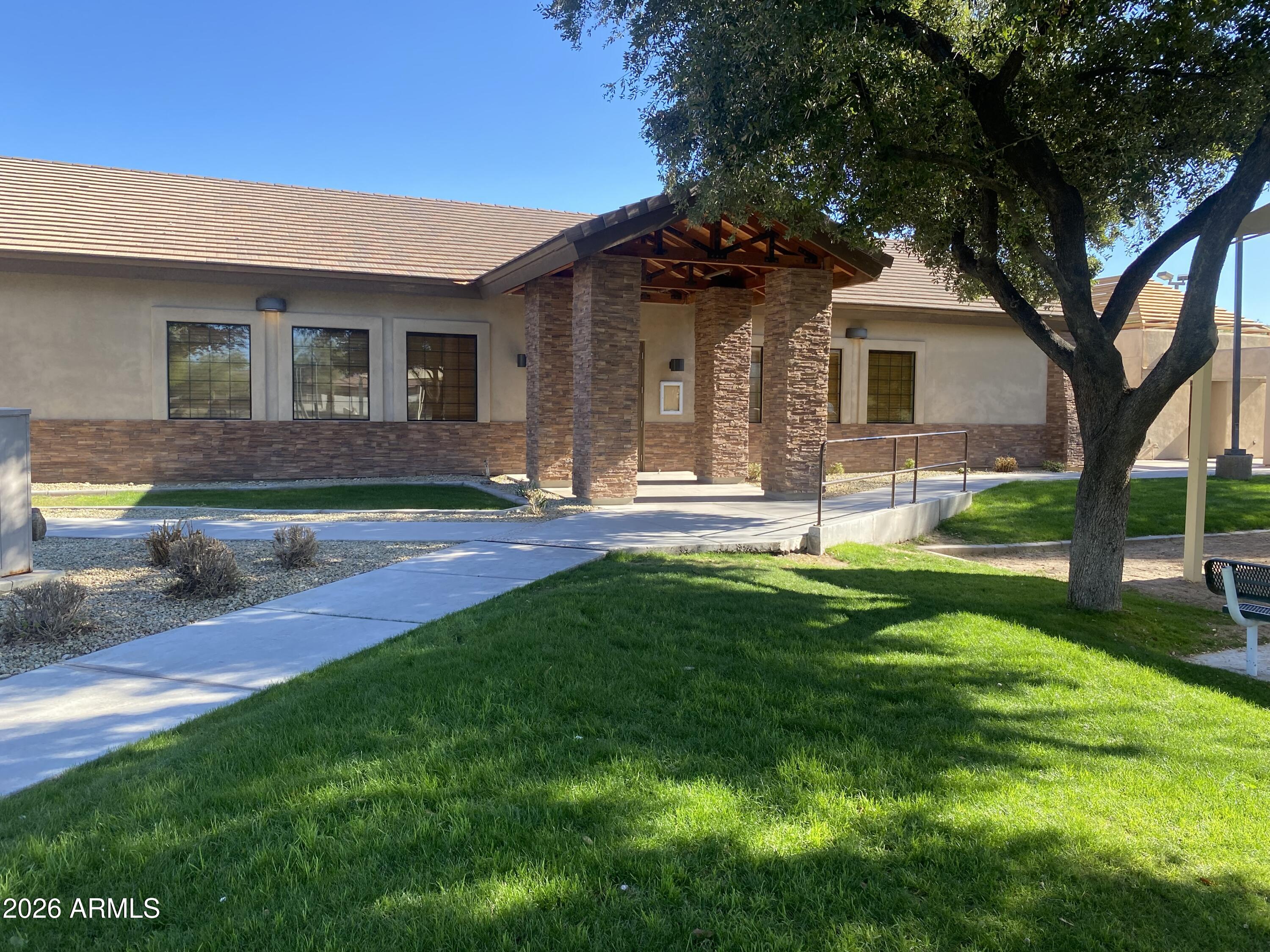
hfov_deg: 67.3
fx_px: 954
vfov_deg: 53.1
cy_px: 476
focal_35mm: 26
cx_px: 635
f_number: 1.8
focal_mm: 4.25
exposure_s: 1/576
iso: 32
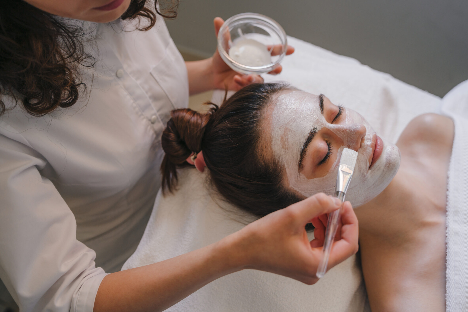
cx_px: 234
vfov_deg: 38.9
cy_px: 156
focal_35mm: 34
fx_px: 442
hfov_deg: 55.8
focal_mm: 34
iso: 200
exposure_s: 1/125
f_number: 2.8
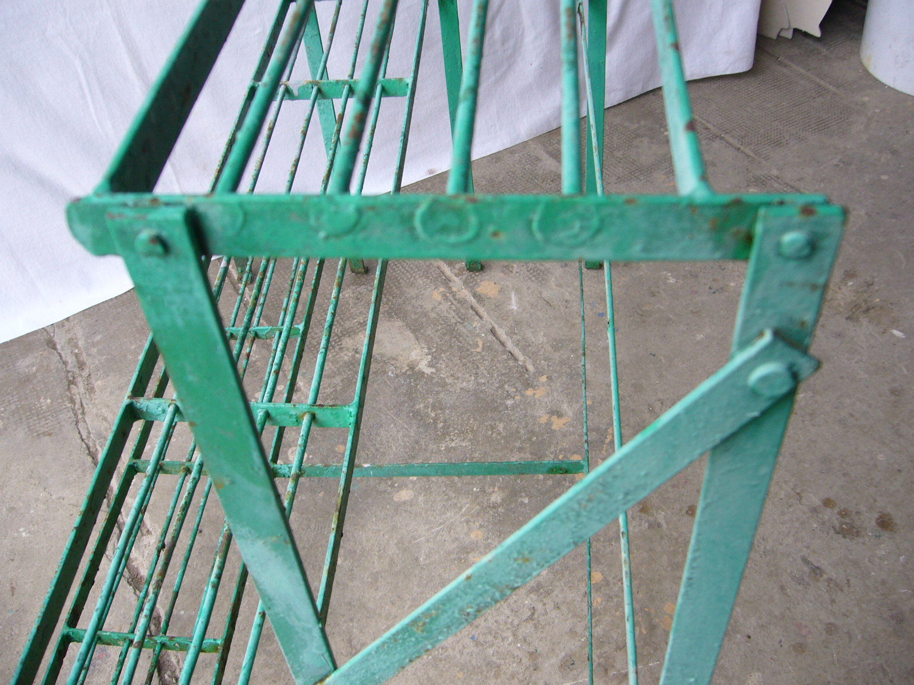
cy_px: 342
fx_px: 924
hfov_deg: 52.6
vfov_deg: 40.7
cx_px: 457
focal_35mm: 35
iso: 100
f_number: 2.8
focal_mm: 5.8
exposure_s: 1/25
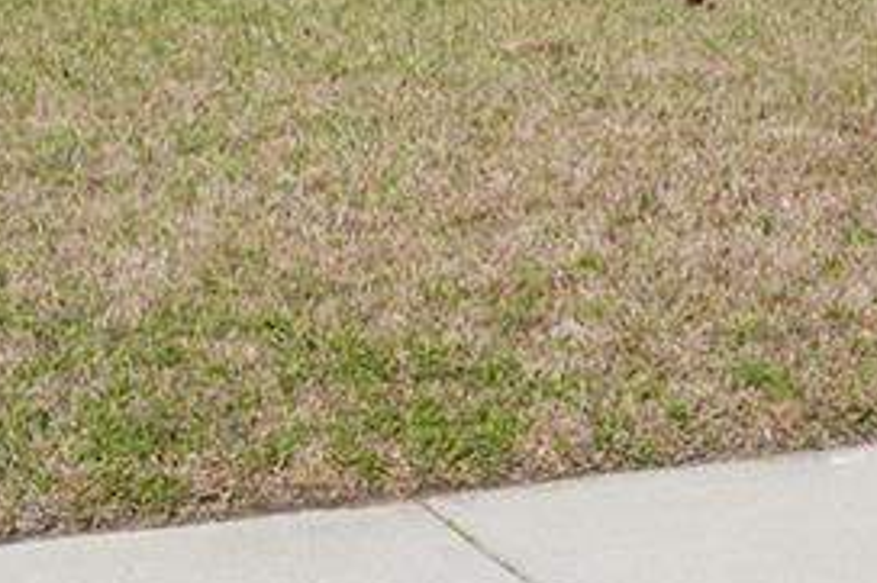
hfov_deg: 14.4
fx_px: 3433
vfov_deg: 9.3
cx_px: 809
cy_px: -409
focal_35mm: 141
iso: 320
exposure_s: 1/1600
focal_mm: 24
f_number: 7.1
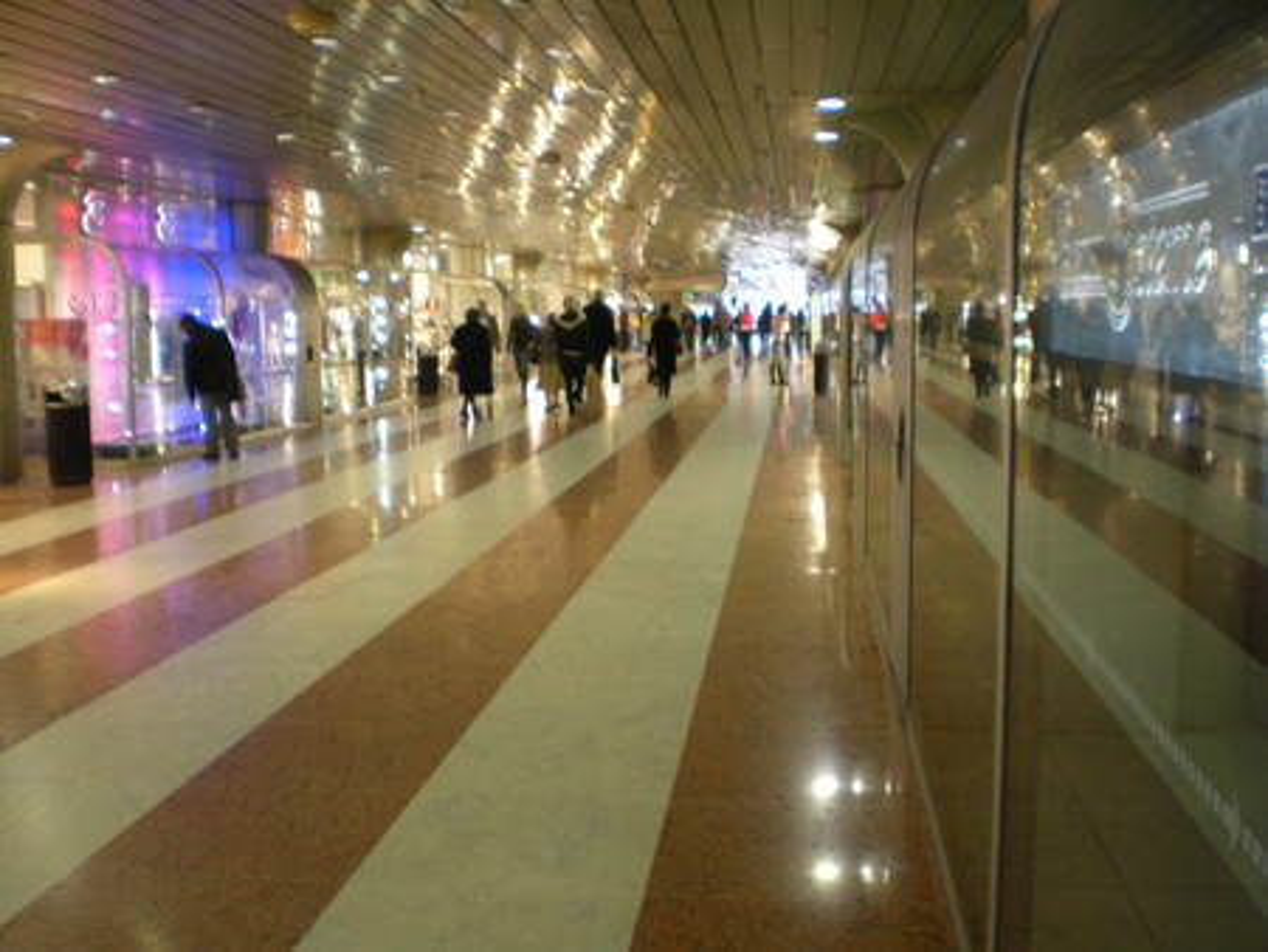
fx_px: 1393
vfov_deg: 37.8
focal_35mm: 38
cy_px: 476
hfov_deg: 49.0
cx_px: 634
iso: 200
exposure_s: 1/15.6
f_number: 3.1
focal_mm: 6.3
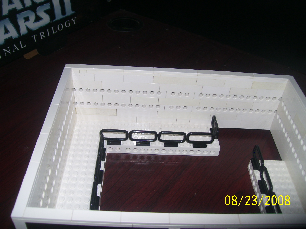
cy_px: 114
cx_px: 153
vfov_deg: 38.7
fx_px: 327
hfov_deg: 50.1
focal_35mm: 37
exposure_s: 1/60
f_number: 2.7
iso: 80
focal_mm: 6
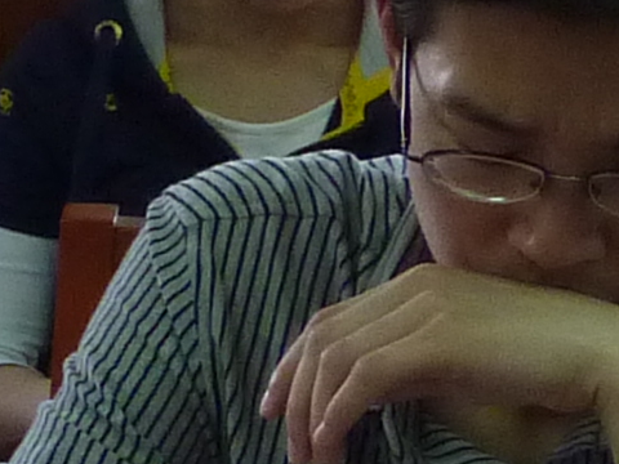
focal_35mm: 281
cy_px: 539
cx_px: -1003
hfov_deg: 6.6
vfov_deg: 5.3
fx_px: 5025
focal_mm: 6.1
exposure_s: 1/30
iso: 250
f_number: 3.6
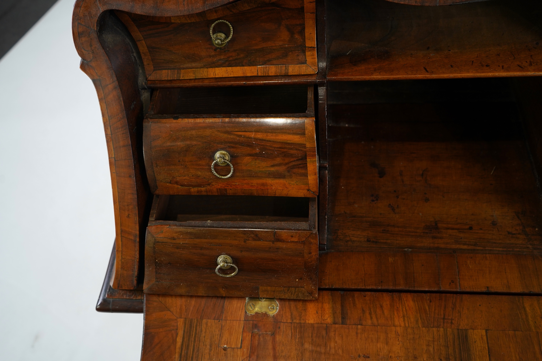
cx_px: 271
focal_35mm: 31
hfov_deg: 60.3
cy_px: 180
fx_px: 467
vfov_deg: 42.3
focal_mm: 31
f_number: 5
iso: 500
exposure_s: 1/125
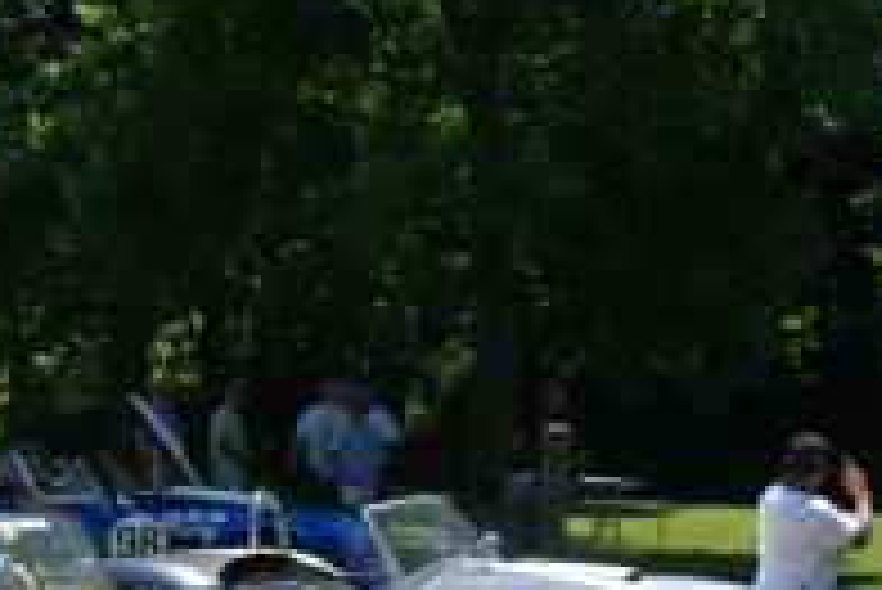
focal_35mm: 98
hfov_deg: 19.5
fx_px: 2403
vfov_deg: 13.9
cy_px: 477
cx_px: -207
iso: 100
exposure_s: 1/200
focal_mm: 20
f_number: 6.3
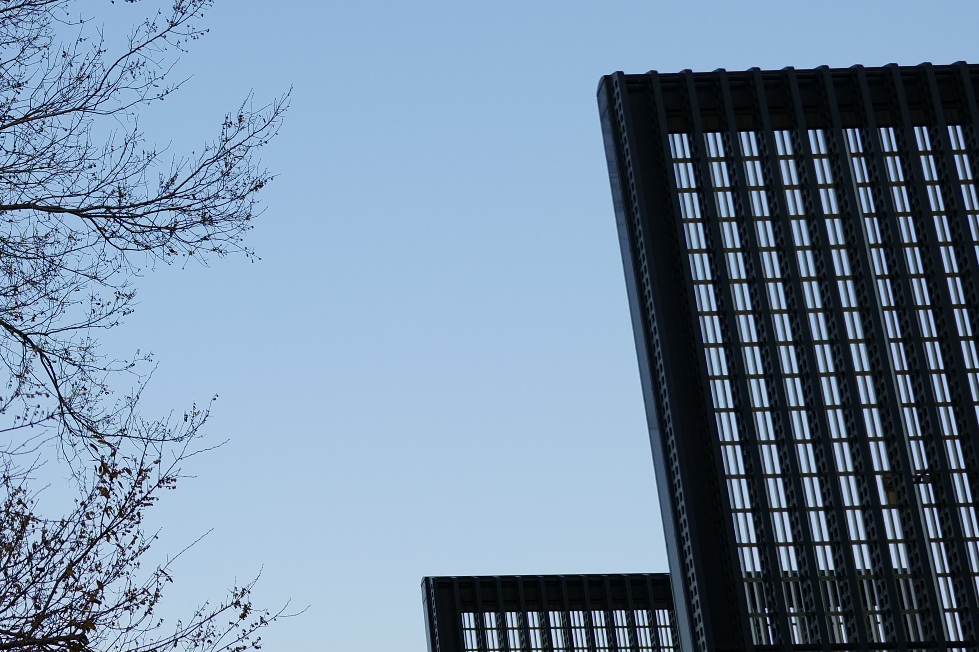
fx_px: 2474
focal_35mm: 91
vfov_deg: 14.9
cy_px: 114
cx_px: -98
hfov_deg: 21.3
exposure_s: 1/1300
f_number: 2.8
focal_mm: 35
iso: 400
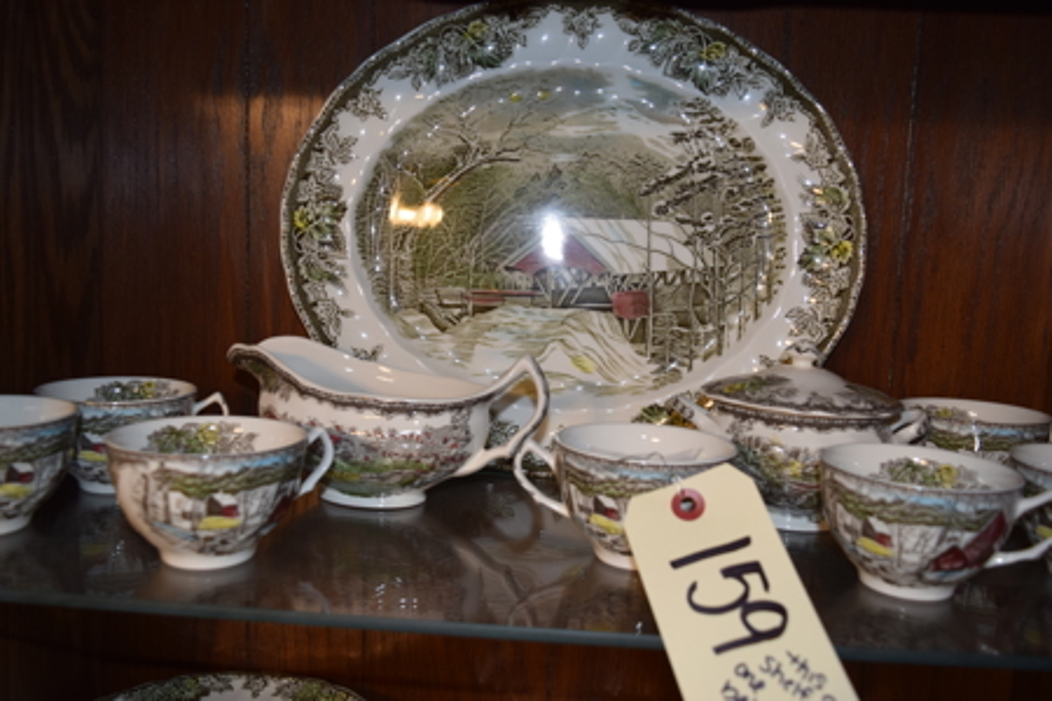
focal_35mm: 32
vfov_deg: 41.7
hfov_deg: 59.5
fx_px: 920
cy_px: 350
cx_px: 526
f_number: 5
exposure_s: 1/100
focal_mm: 21
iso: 360
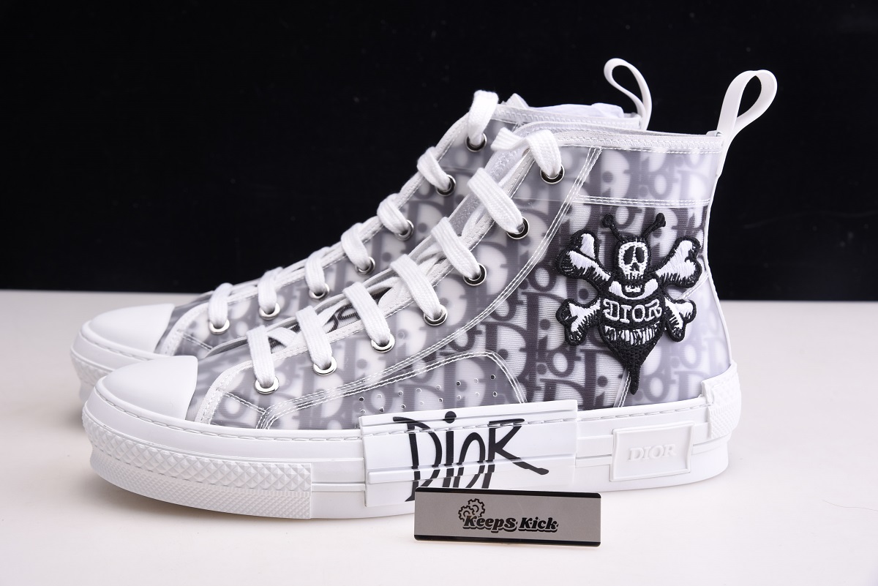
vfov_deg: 20.9
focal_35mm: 65
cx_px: 439
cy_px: 293
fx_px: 1586
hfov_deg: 30.9
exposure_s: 1/125
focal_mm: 65
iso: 100
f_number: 11
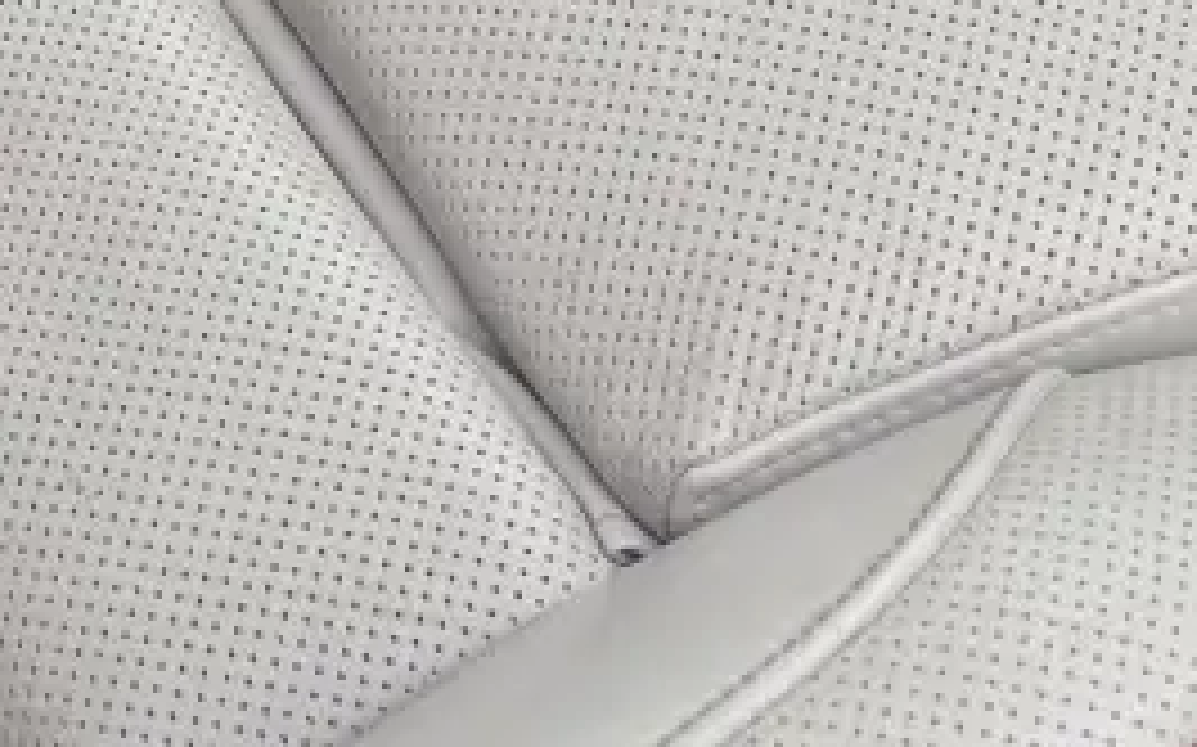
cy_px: -1287
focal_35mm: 132
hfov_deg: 15.8
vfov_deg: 8.6
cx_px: 729
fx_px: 4304
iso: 200
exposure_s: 1/120
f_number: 1.7
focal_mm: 6.3
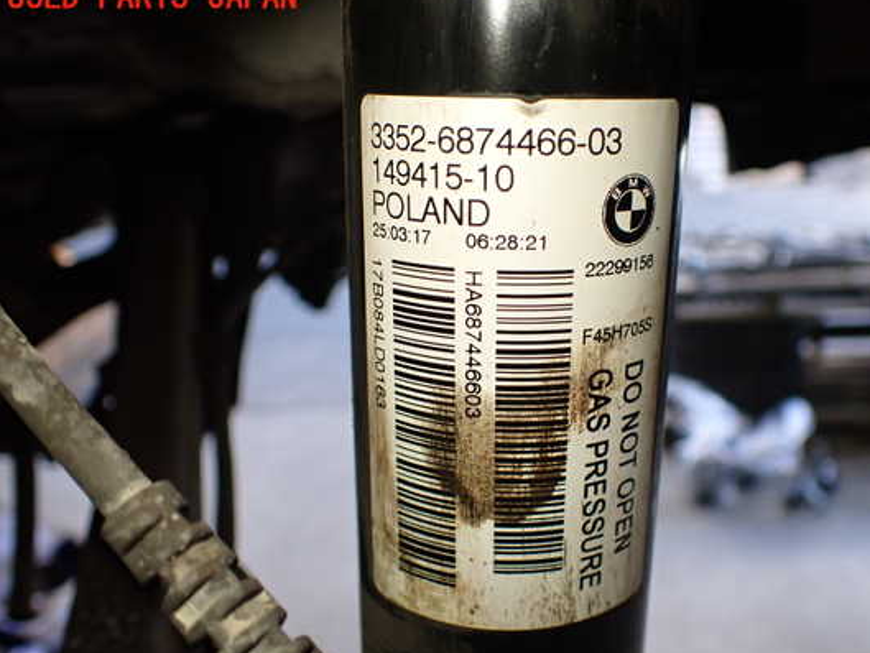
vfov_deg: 41.8
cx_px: 492
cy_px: 347
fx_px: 855
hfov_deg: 53.8
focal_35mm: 34
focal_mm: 5.4
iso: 320
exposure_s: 1/125
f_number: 2.3
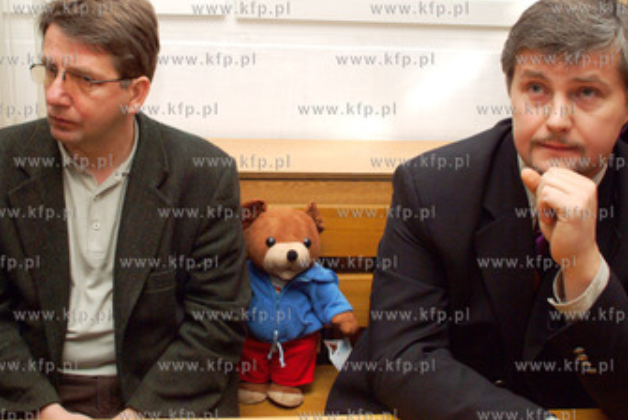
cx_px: 307
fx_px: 751
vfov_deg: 31.2
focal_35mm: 43
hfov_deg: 45.4
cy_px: 188
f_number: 4
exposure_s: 1/125
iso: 400
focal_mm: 24
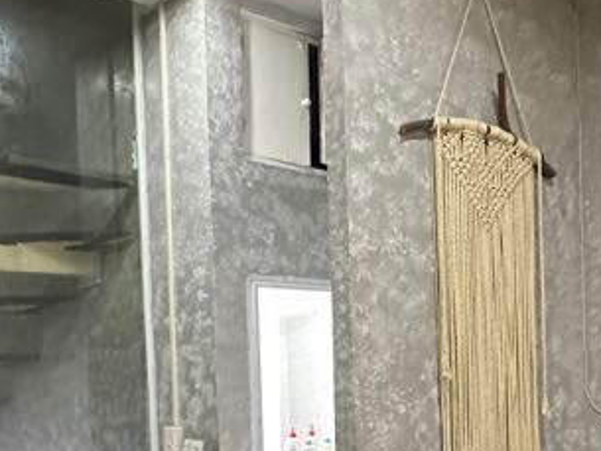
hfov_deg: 40.4
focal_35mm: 47
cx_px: 311
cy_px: 398
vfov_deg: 29.7
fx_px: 816
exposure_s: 1/50
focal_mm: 2.22
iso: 800
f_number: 2.2
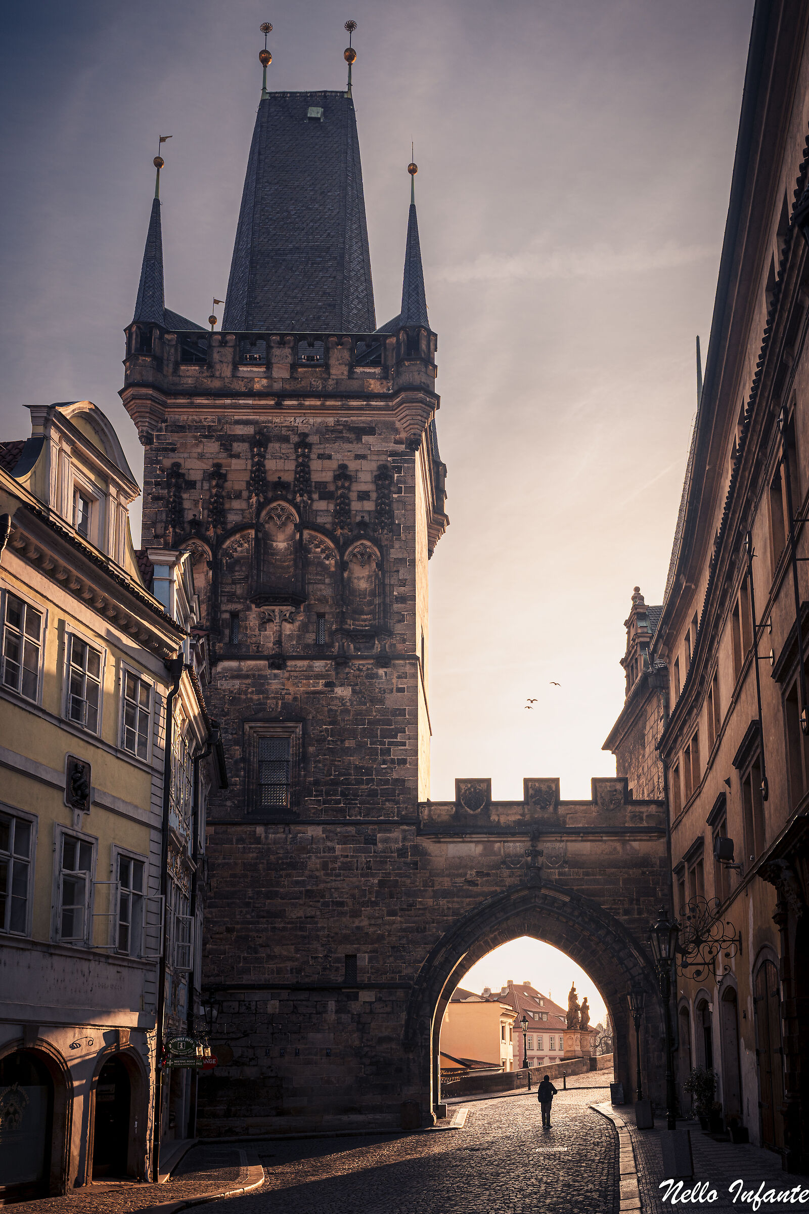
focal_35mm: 35
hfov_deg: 37.9
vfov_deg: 54.4
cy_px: 607
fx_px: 1180
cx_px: 404
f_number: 8
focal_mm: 35
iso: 200
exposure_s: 1/160
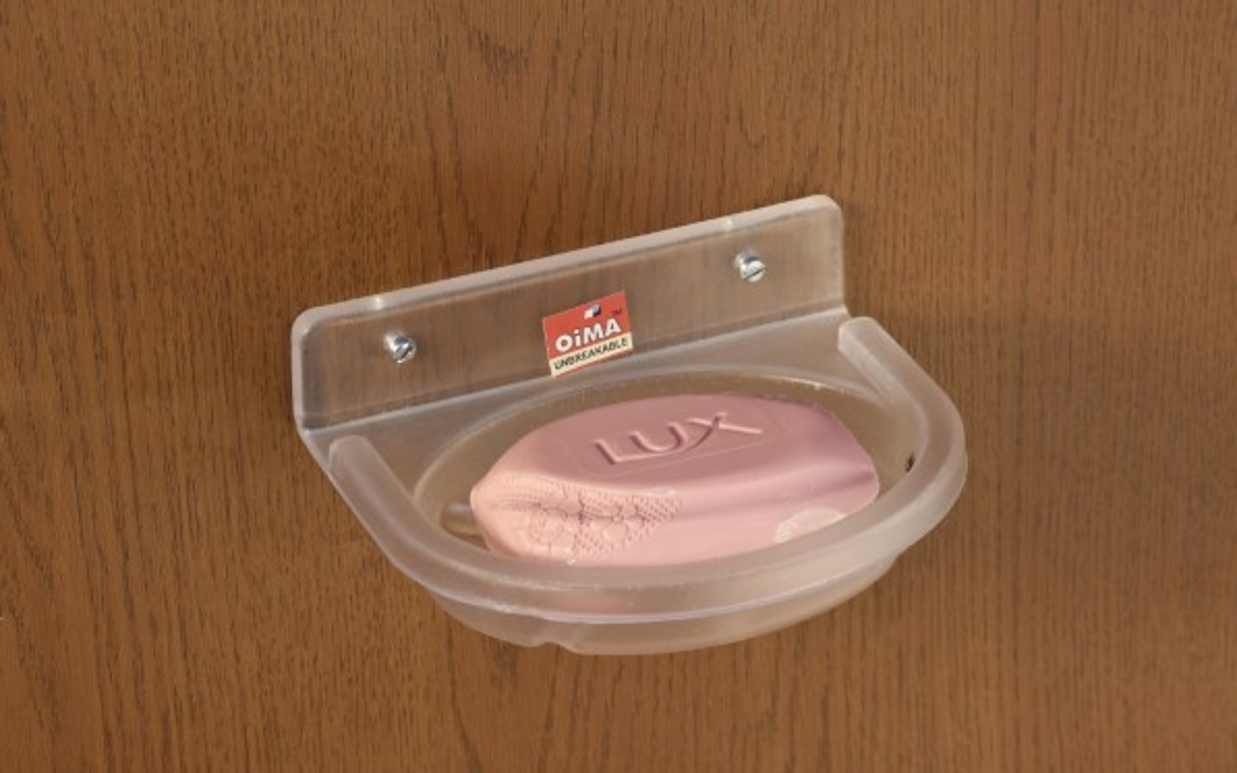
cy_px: 396
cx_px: 620
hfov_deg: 12.0
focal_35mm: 174
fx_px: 5865
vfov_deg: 7.5
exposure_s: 1/2
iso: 1000
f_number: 13
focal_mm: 85
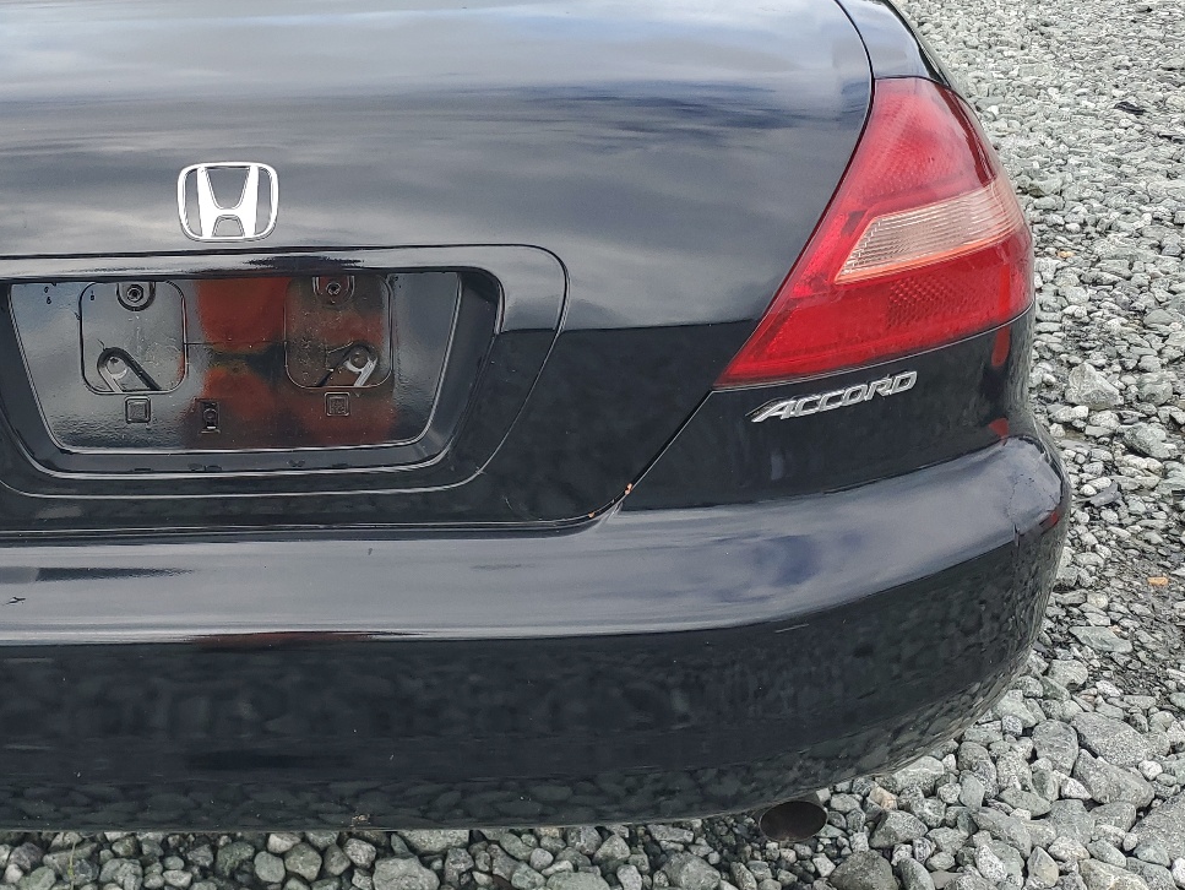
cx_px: 292
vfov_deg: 33.2
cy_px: 277
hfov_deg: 42.4
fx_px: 1473
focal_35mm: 43
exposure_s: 1/1250
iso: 50
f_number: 1.5
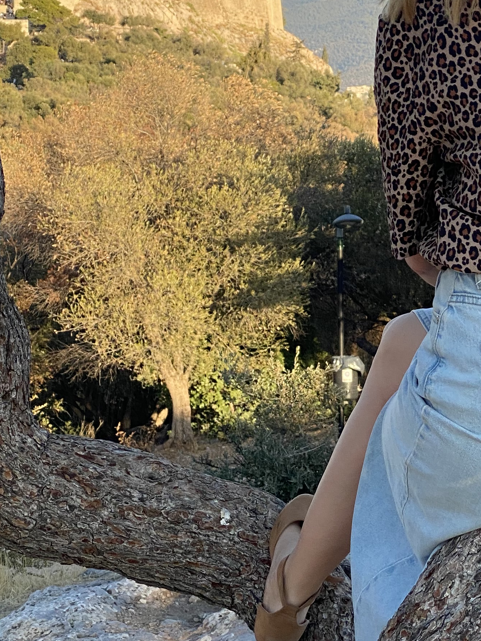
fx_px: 2186
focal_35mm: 118
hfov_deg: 12.5
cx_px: 411
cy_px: 238
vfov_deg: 16.7
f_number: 2
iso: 20
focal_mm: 6
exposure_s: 1/592
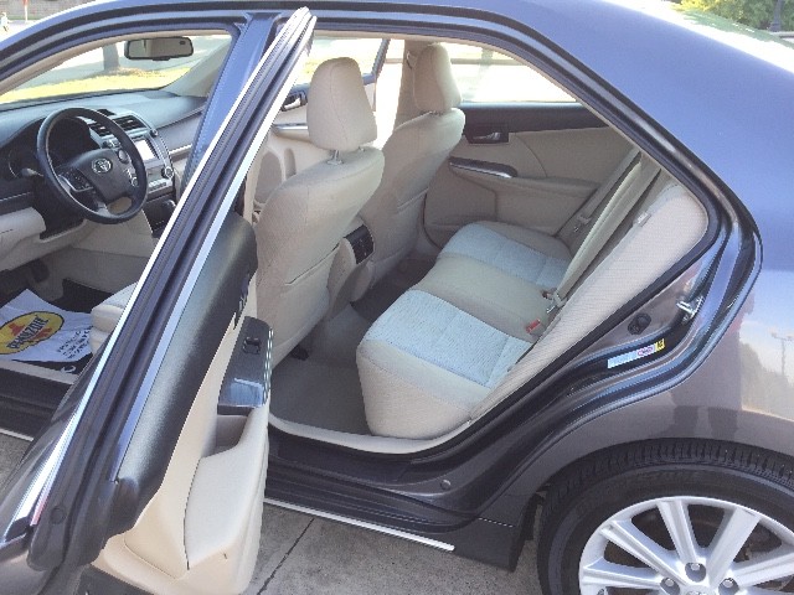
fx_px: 665
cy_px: 298
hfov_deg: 61.7
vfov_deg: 48.2
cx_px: 397
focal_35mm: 29
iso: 50
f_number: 2.2
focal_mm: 4.15
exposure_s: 1/120
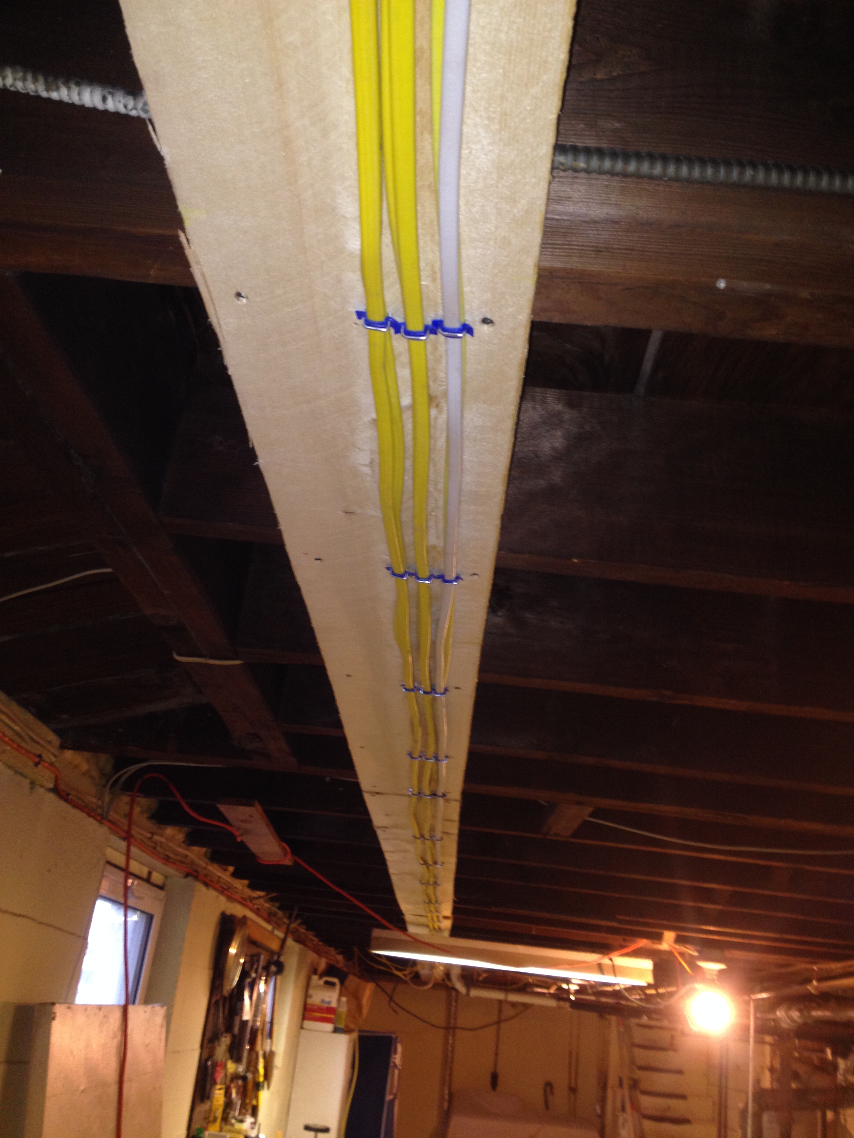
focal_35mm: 35
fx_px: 1151
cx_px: 427
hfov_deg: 40.7
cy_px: 569
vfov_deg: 52.6
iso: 100
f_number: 2.4
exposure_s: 1/16
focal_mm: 4.28
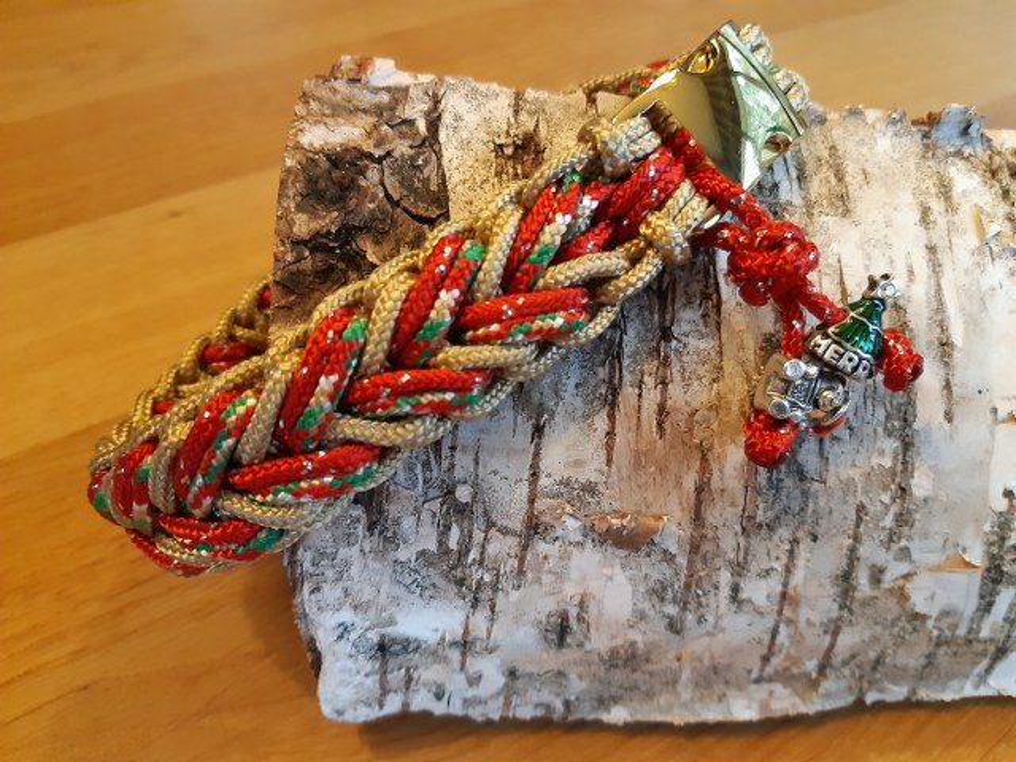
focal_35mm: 26
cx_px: 508
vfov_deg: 53.1
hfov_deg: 67.3
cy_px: 381
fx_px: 763
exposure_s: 1/25
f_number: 1.7
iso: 500
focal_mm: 3.92
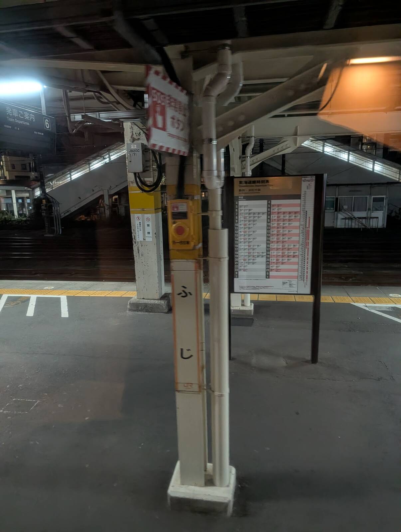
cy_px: 266
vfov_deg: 71.5
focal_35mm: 24
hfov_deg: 56.9
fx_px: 370
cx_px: 200
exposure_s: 1/120
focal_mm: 6.9
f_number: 1.68
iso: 1549
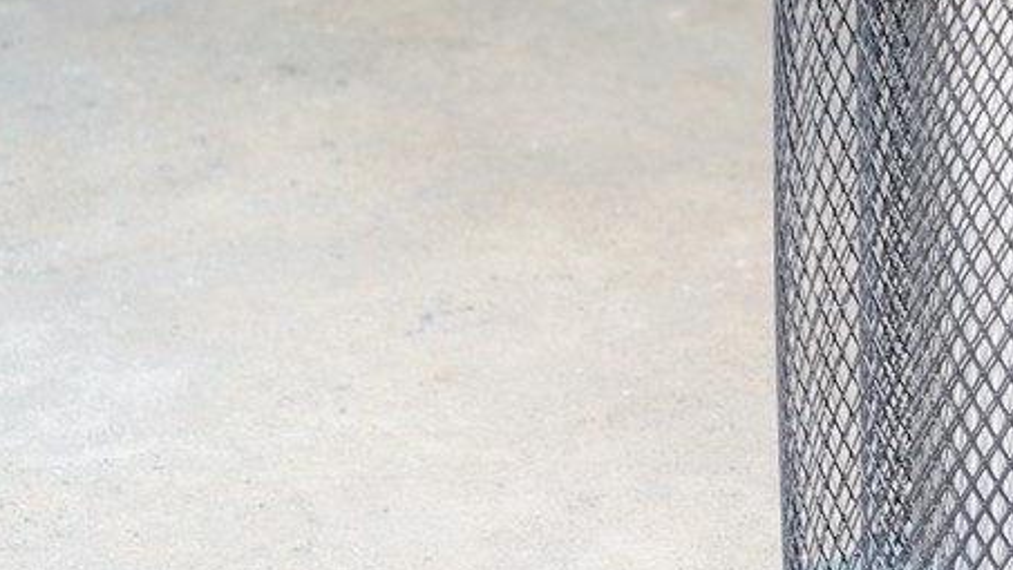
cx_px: 964
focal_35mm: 156
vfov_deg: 7.8
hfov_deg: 13.6
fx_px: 4191
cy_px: 358
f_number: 4
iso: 800
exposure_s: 1/80
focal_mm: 75
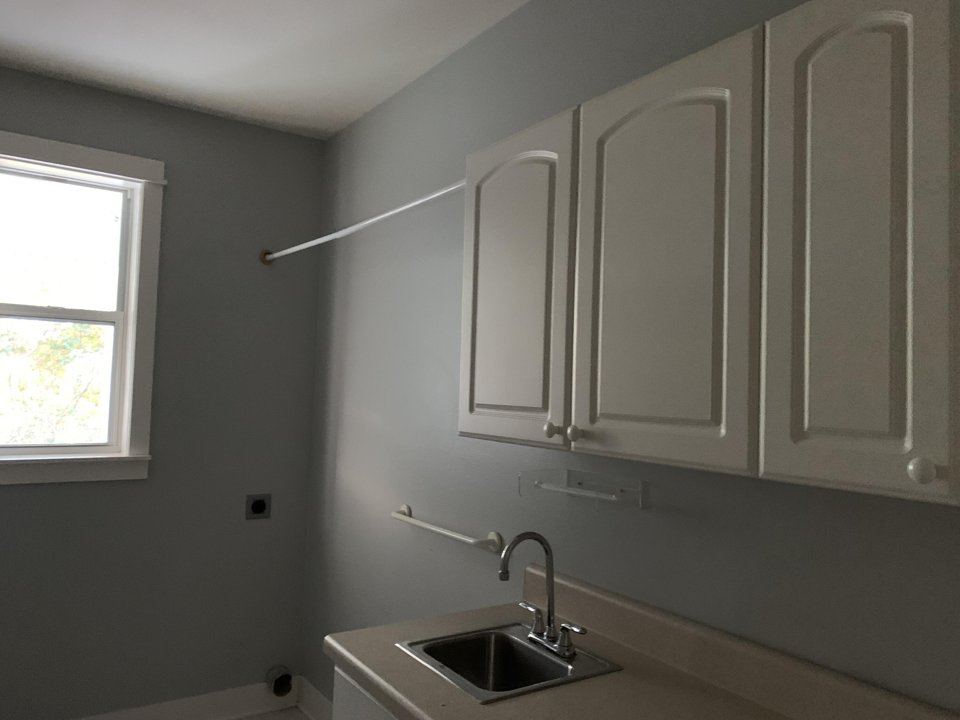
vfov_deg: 53.1
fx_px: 721
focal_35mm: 26
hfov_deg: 67.3
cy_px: 360
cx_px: 480
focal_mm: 4.25
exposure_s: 1/24
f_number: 1.8
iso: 640
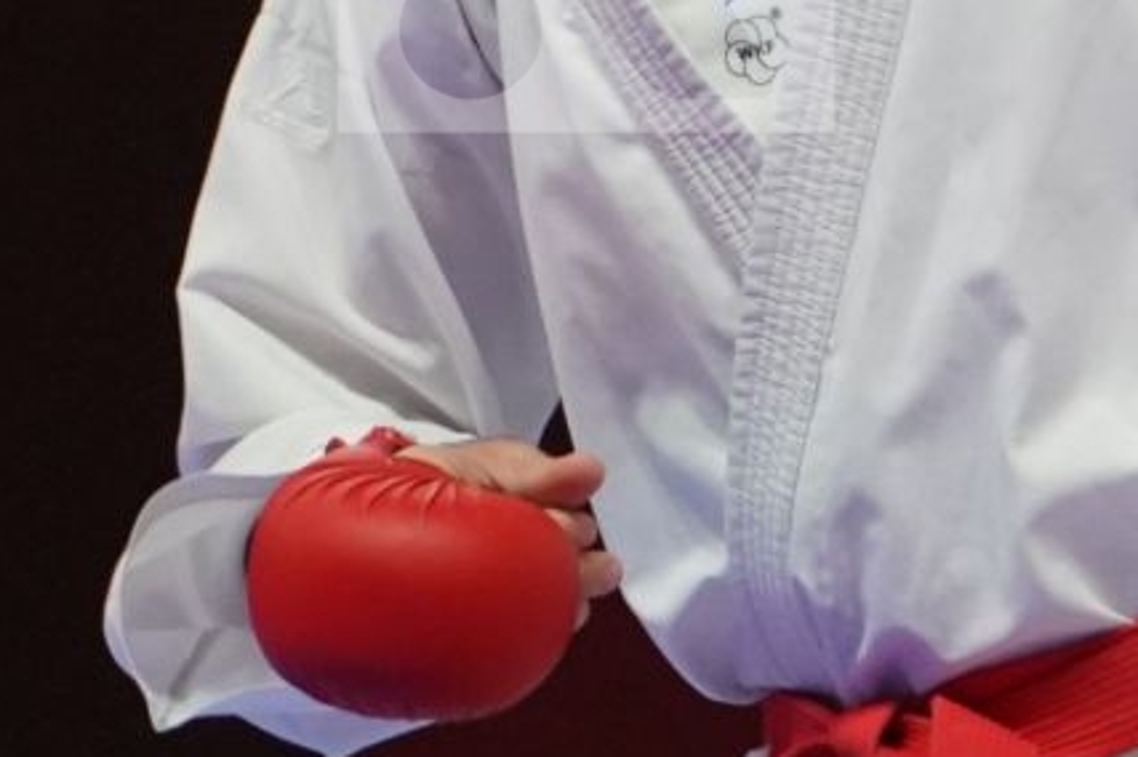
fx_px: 40777
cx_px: 1490
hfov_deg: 1.6
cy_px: -109
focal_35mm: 1291
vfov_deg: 1.1
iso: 3200
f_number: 4
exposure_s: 1/1000
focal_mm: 204
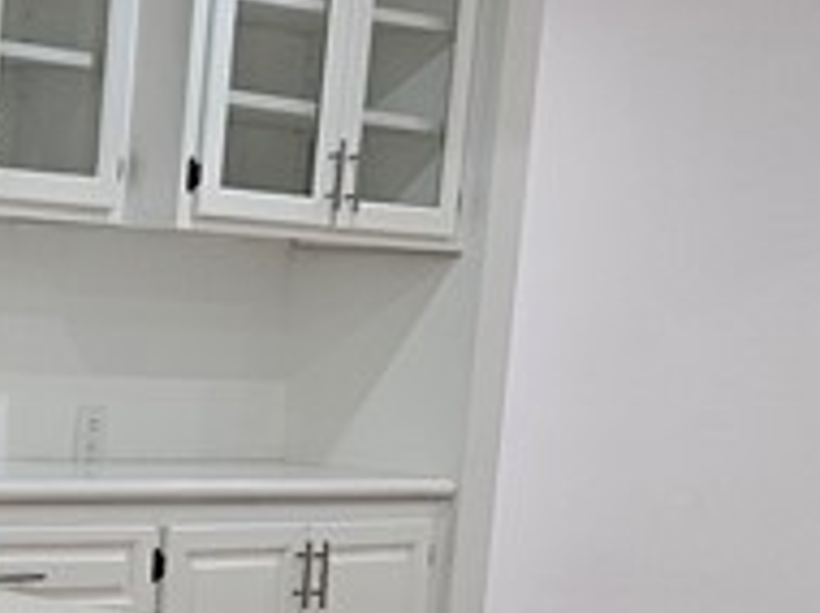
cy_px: 751
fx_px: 2934
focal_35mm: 124
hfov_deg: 15.5
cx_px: -60
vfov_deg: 11.7
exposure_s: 1/120
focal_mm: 5.4
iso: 64
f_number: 1.8
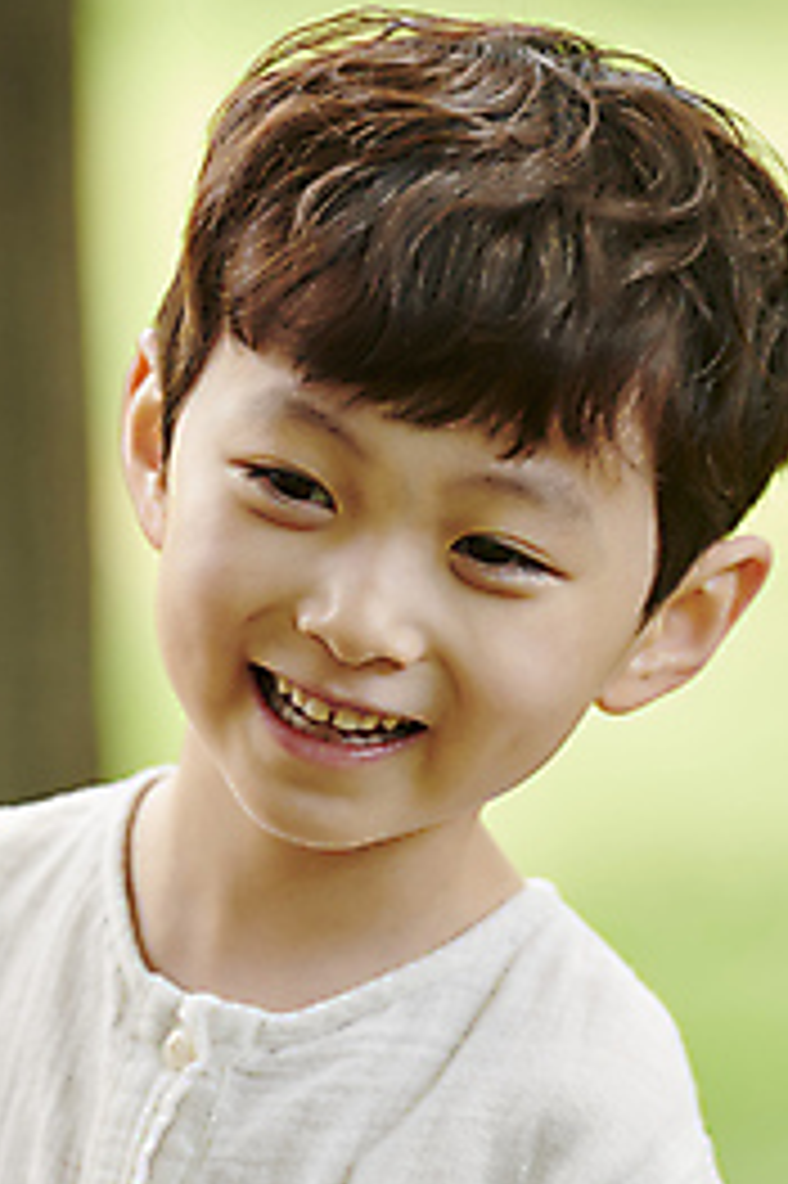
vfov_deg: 5.6
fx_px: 11999
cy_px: 837
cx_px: 320
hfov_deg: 3.8
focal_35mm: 365
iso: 200
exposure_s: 1/125
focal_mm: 200
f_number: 3.2
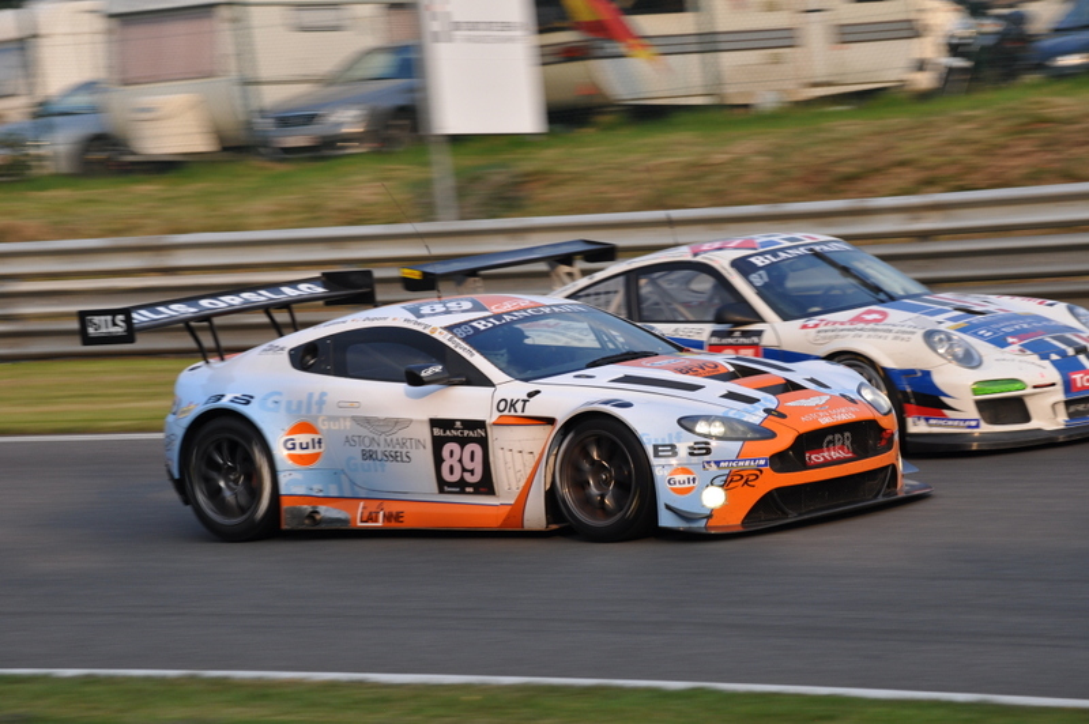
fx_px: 5440
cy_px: 362
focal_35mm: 180
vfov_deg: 7.6
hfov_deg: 11.4
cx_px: 544
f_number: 10
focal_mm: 120
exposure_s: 1/400
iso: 320
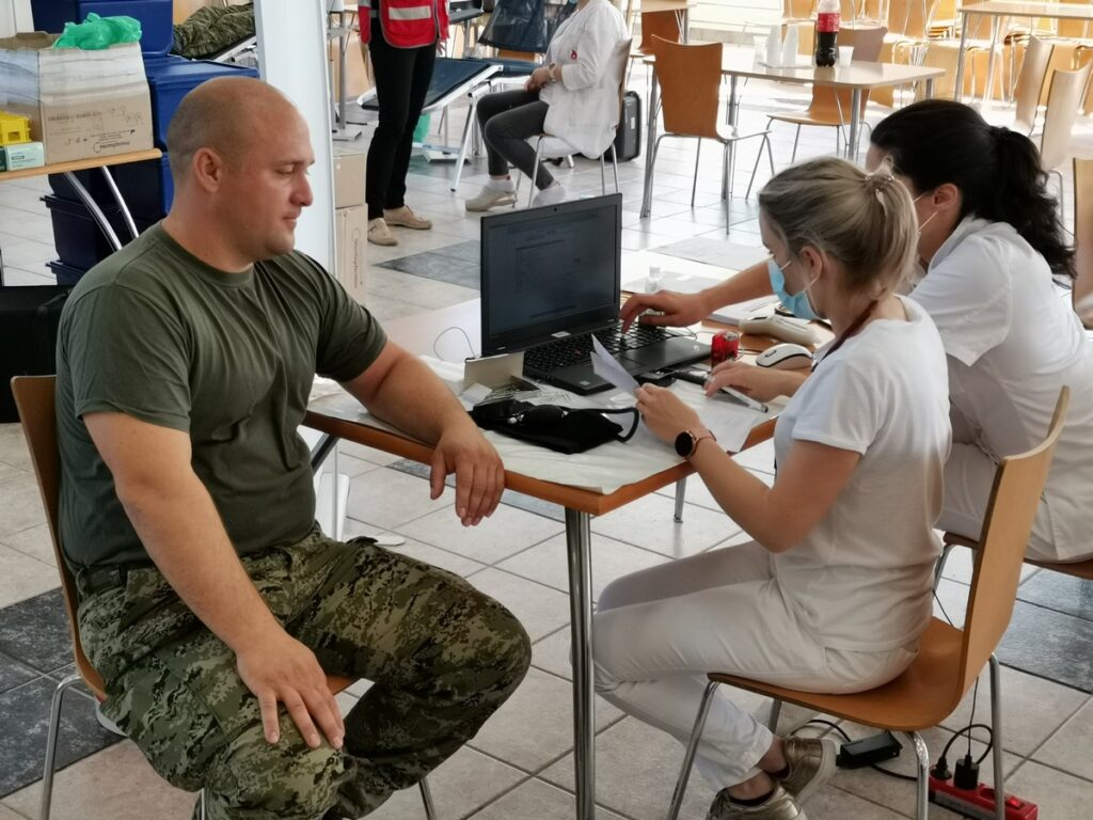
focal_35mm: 52
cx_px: 546
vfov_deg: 28.0
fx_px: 1642
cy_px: 410
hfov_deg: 36.8
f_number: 1.8
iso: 125
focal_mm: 4.75
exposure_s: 1/100
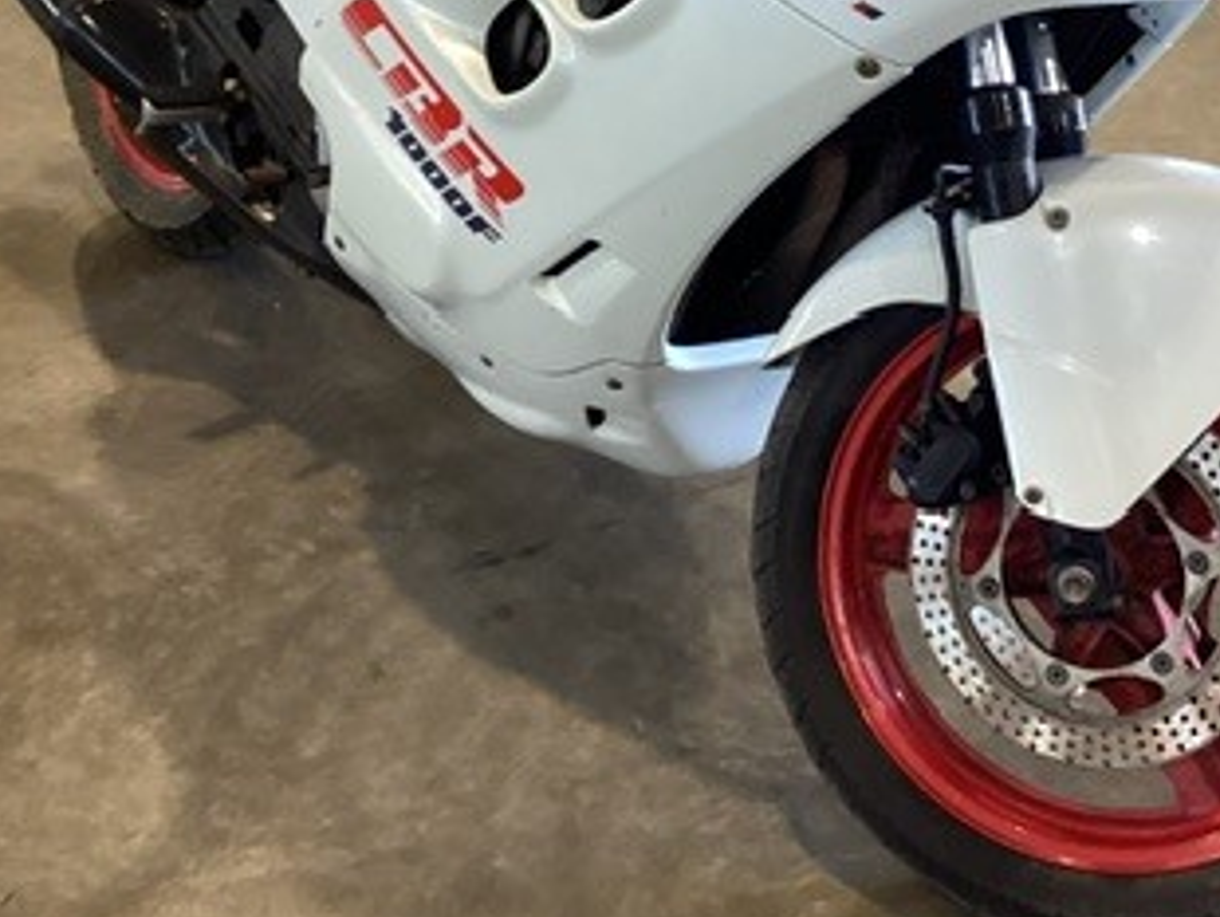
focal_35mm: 64
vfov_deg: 22.4
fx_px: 2257
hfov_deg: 30.1
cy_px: 91
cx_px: 783
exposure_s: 1/50
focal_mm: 3.3
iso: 200
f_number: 2.4
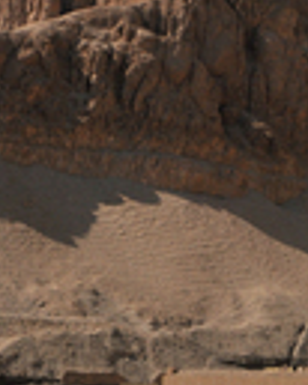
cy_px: 334
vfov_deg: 12.5
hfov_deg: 9.8
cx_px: 428
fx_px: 1745
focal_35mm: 153
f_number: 13
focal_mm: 32
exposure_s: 1/640
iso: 200
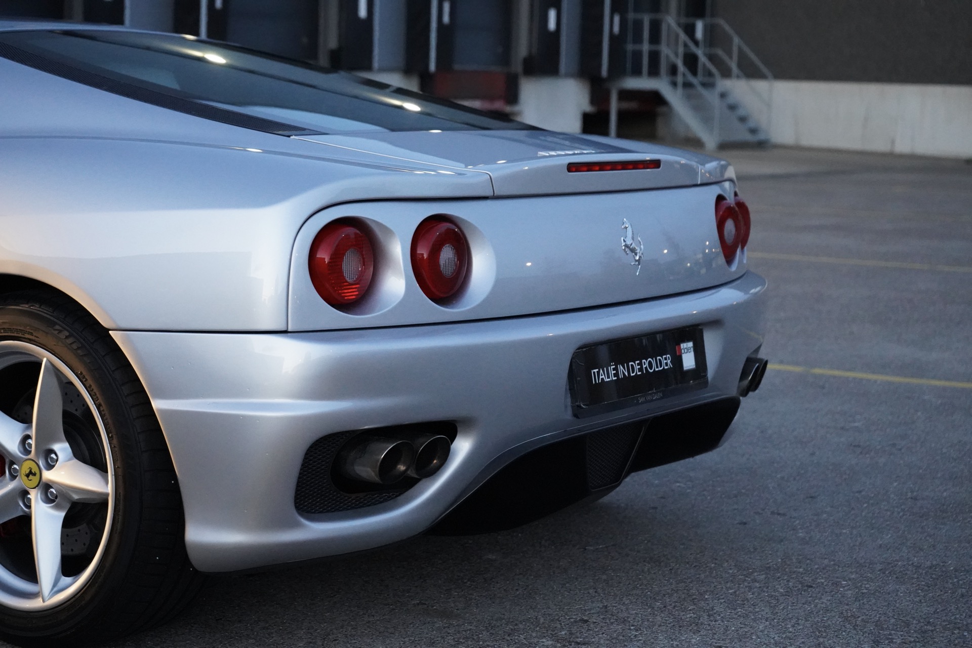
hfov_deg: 28.8
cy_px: 324
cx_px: 486
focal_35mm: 70
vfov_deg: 19.5
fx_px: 1890
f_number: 5.6
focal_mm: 70
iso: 12800
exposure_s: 1/160
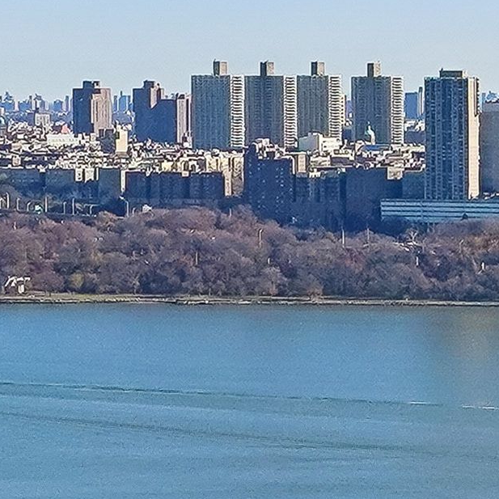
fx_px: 3637
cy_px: 87
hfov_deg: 7.7
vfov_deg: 7.8
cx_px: -334
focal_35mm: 223
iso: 500
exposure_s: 1/2500
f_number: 8
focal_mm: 27
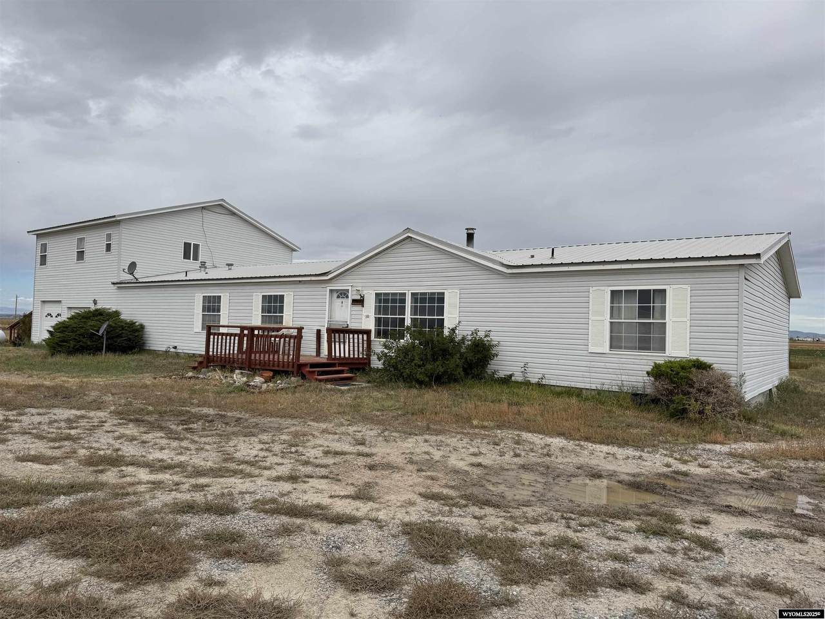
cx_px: 412
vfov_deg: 56.8
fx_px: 572
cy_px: 310
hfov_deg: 71.6
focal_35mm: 24
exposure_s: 1/7092
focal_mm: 6.76
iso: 80
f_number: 1.78
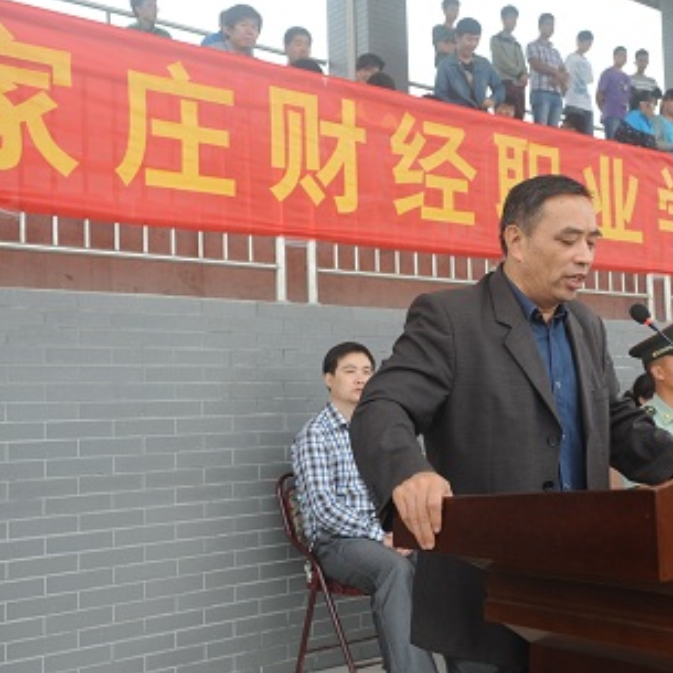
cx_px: 451
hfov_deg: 35.7
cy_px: 333
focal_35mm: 47
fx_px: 1034
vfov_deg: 36.1
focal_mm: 36
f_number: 4.5
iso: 200
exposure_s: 1/50
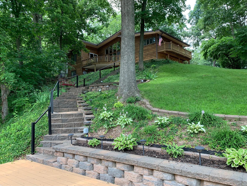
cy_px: 93
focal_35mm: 26
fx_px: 186
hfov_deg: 67.3
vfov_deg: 53.1
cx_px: 124
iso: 25
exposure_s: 1/127
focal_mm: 4.25
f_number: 1.8
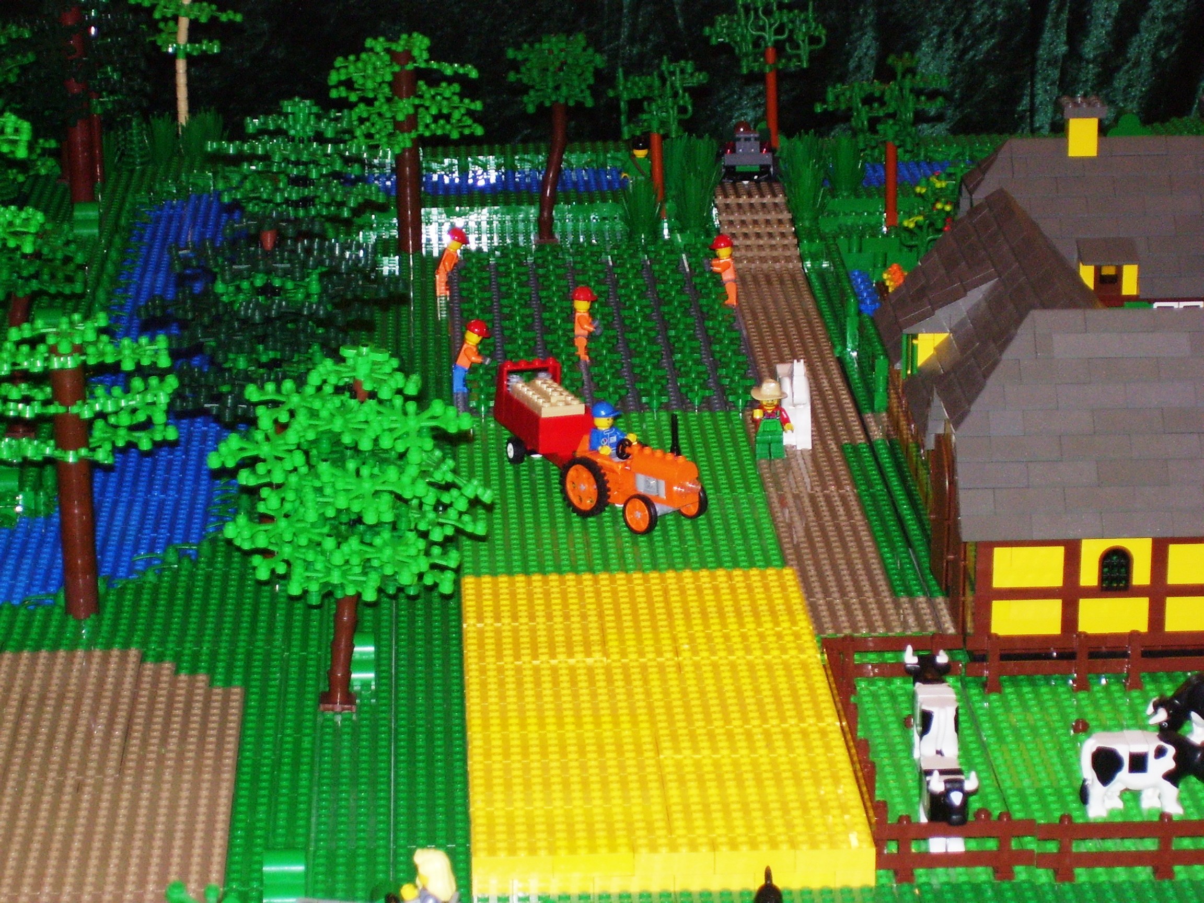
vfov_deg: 13.7
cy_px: 452
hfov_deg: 18.2
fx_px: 3756
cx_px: 602
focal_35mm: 108
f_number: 4.6
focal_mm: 18
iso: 160
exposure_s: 1/90
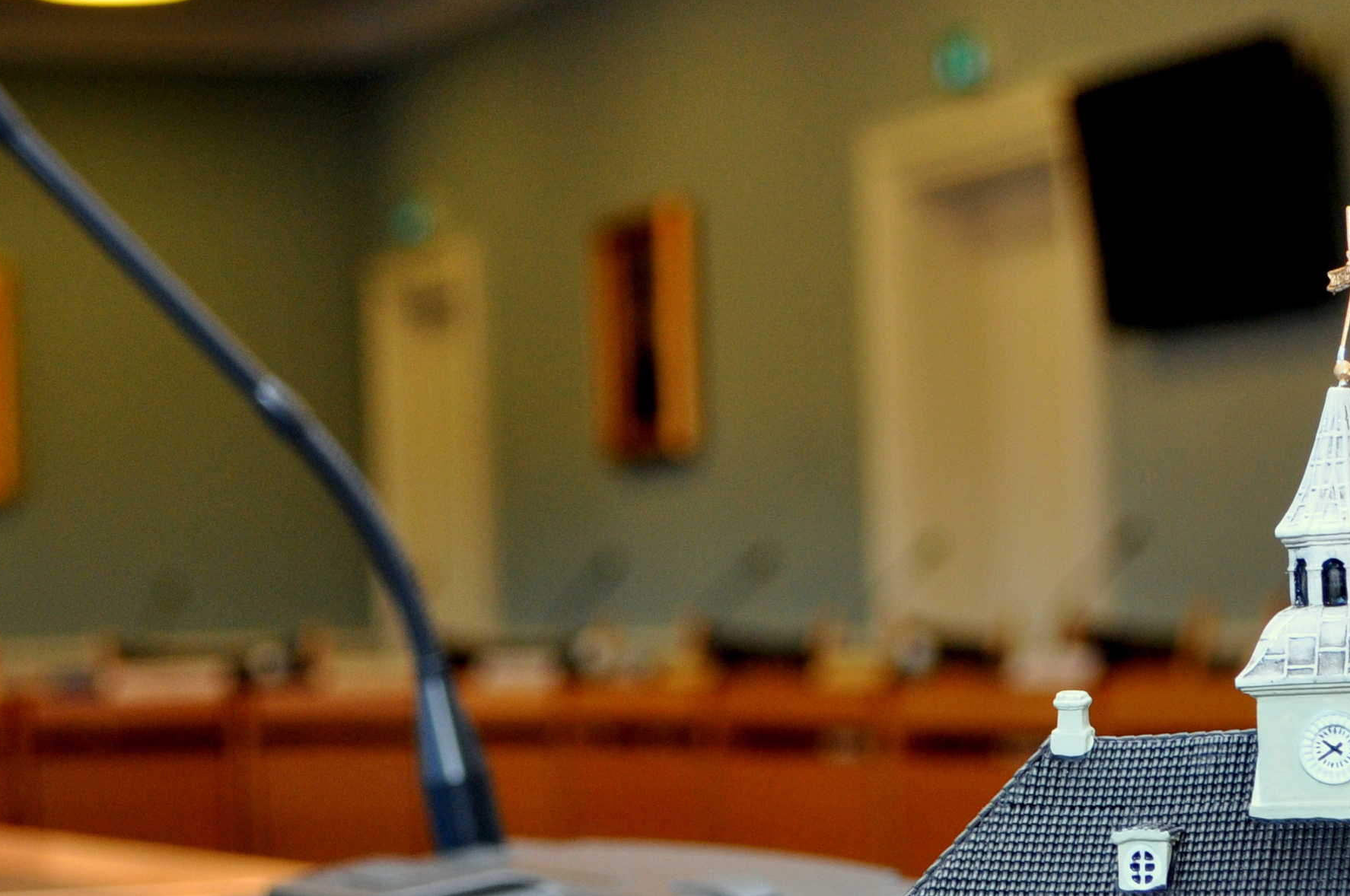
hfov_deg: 17.7
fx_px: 4344
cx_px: 732
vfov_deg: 11.7
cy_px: 710
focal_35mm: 116
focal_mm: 32
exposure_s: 1/60
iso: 450
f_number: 4.8
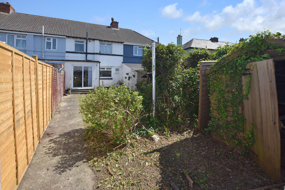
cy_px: 95
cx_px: 142
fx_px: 119
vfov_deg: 77.3
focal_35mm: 15
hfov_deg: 100.4
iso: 100
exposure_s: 1/200
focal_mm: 10
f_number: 9
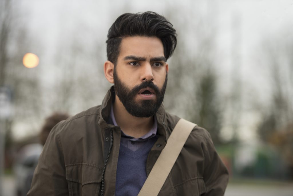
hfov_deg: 17.6
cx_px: 146
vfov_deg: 11.8
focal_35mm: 116
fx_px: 945
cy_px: 98
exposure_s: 1/160
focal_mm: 116
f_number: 2.8
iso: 320
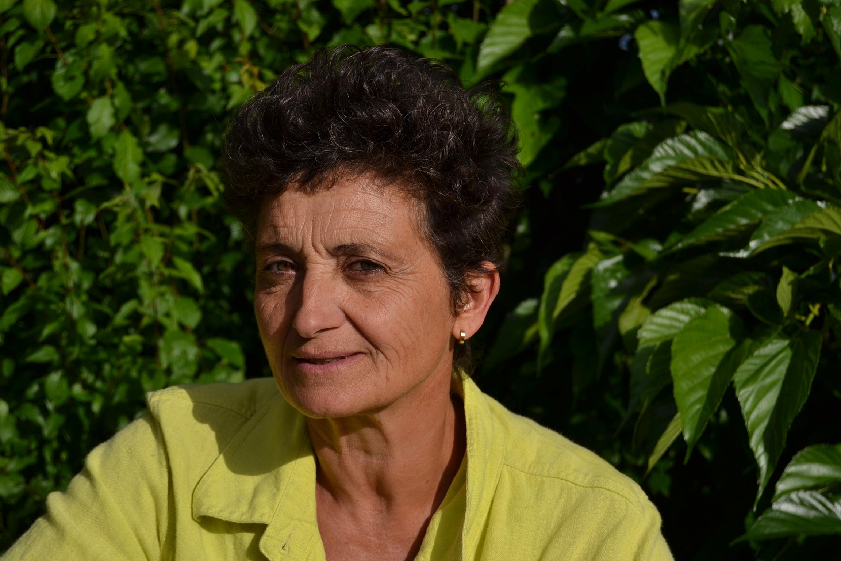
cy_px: 280
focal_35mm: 82
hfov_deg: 24.6
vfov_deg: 16.6
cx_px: 420
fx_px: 1927
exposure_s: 1/1000
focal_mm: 55
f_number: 5.6
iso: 100
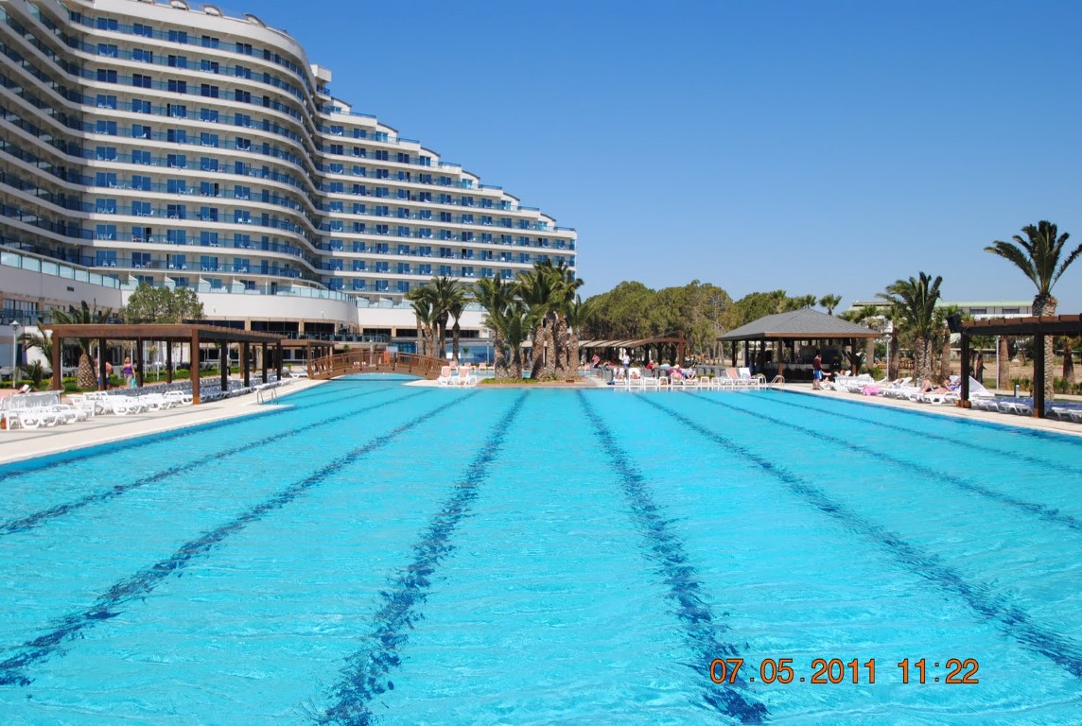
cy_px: 363
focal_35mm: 32
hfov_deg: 59.4
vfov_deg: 41.9
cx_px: 541
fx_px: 949
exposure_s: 1/320
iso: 100
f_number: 9
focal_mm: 21
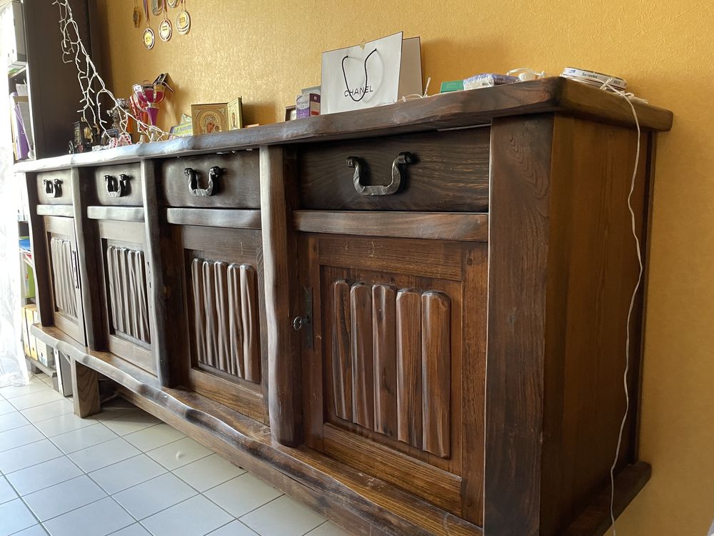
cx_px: 357
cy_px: 268
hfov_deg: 67.3
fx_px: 536
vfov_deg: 53.1
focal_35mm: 26
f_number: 1.6
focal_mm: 4.2
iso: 400
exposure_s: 1/50
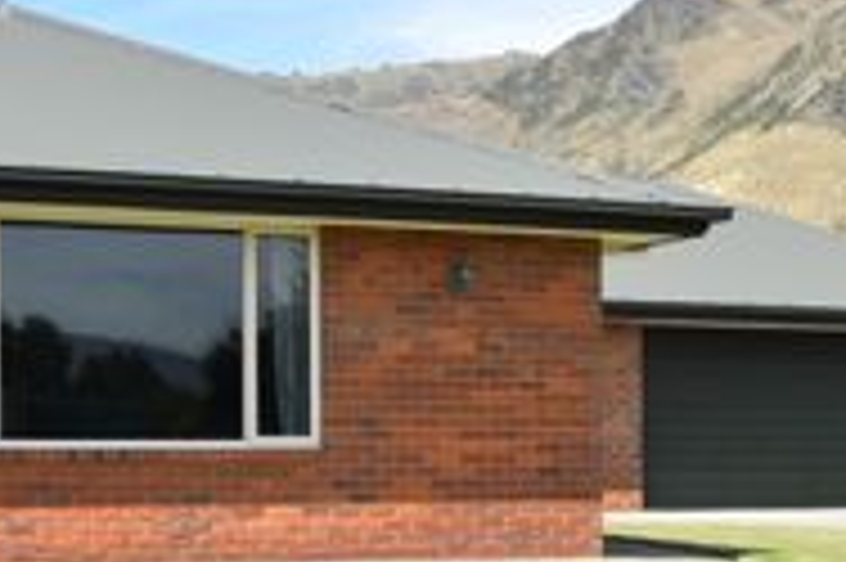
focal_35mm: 90
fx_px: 2113
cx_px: 410
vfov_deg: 15.0
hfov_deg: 22.6
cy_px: 492
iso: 200
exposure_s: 1/320
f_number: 9
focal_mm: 24
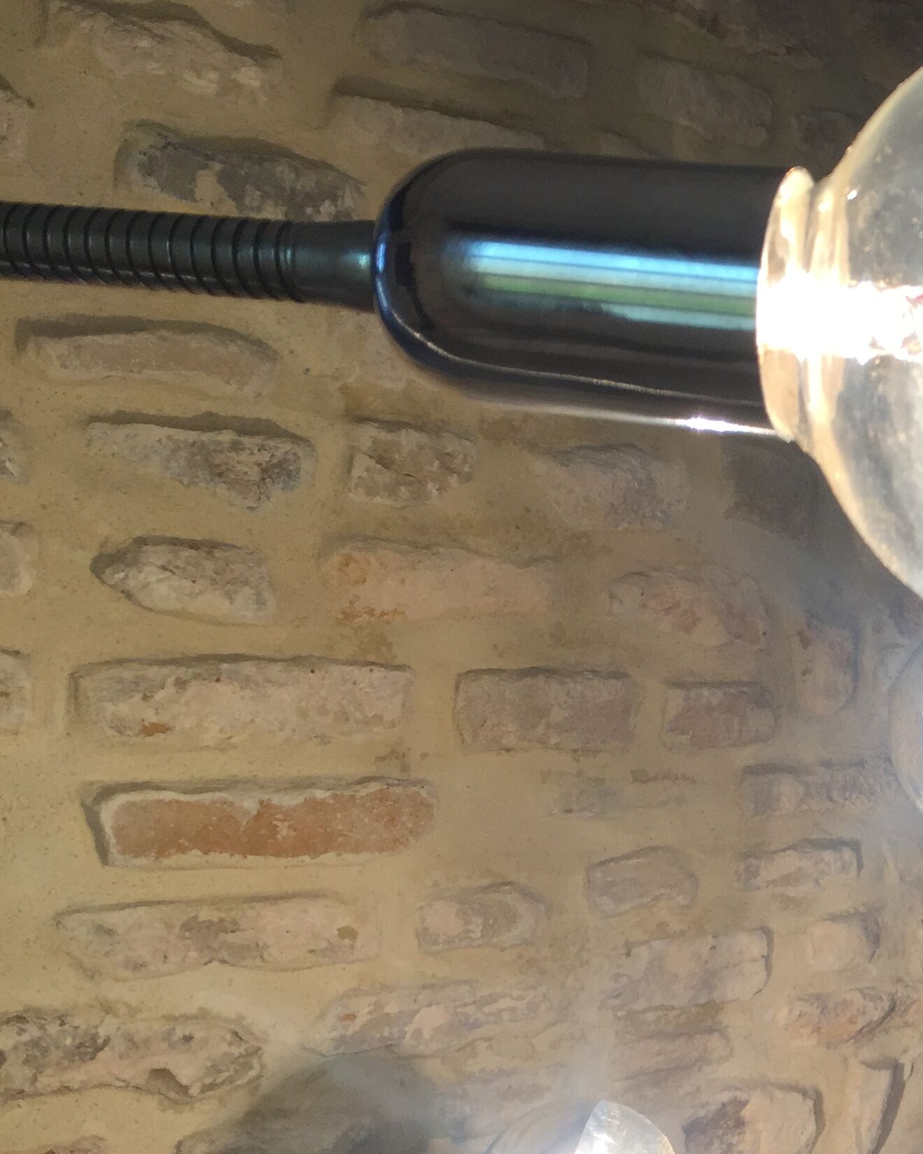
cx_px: 1119
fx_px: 1912
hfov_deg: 24.5
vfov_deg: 33.3
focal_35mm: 56
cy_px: 778
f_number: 2.2
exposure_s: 1/100
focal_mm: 4.15
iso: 40
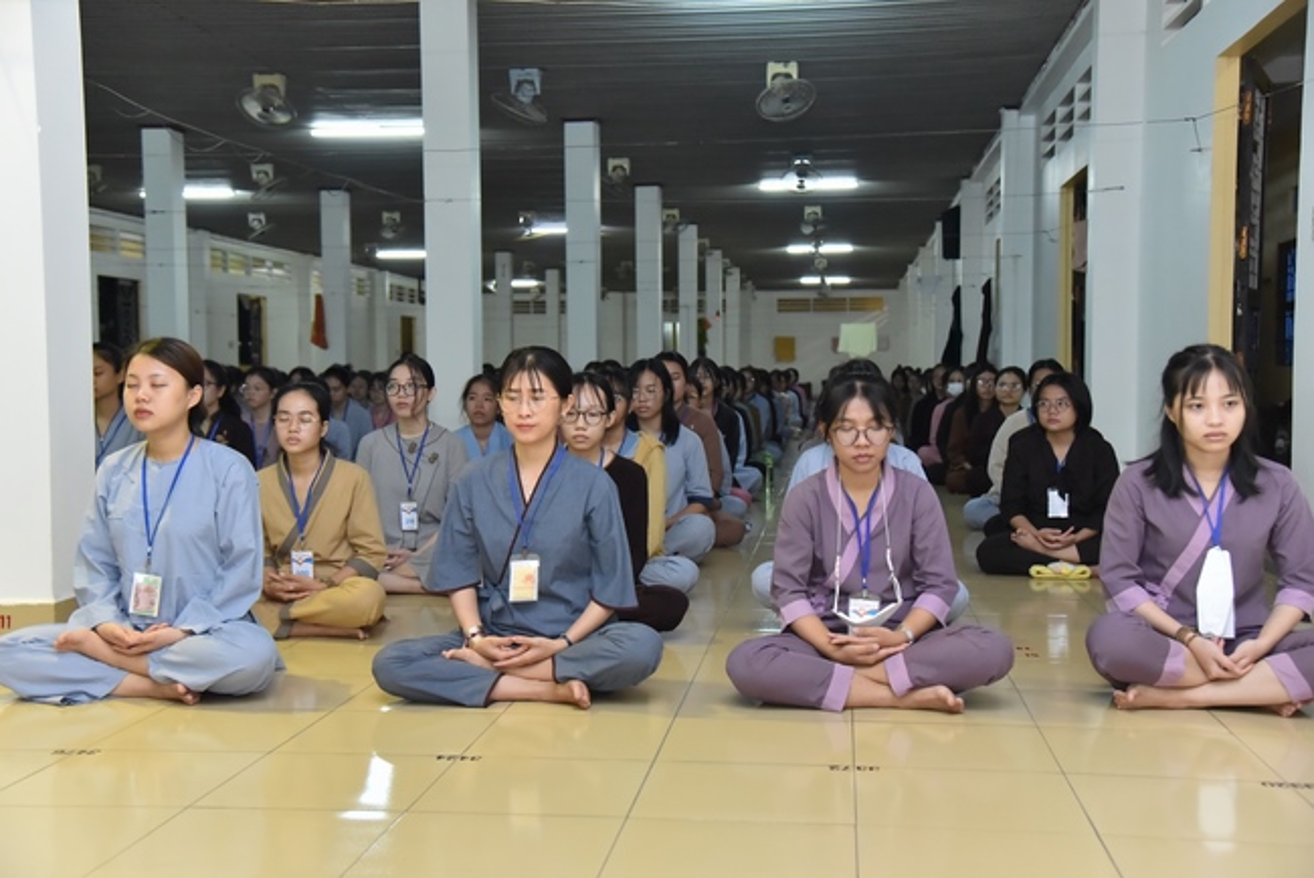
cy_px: 439
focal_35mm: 44
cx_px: 657
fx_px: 1607
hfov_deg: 44.5
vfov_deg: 30.5
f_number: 4.5
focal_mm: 44
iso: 4000
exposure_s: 1/125
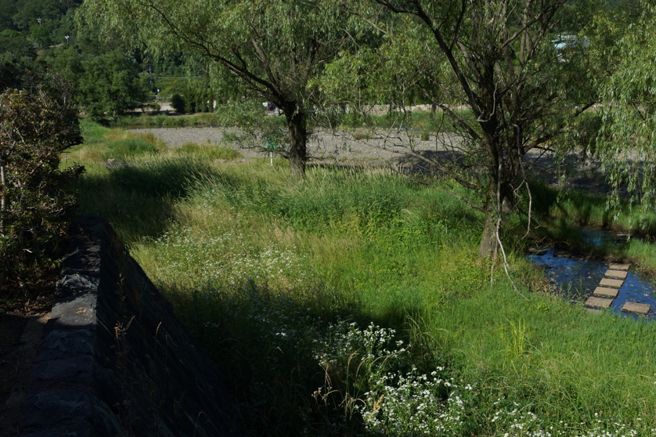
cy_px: 224
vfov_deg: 39.9
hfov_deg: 57.0
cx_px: 377
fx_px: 601
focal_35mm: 33
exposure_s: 1/200
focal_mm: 18
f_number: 5.6
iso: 100
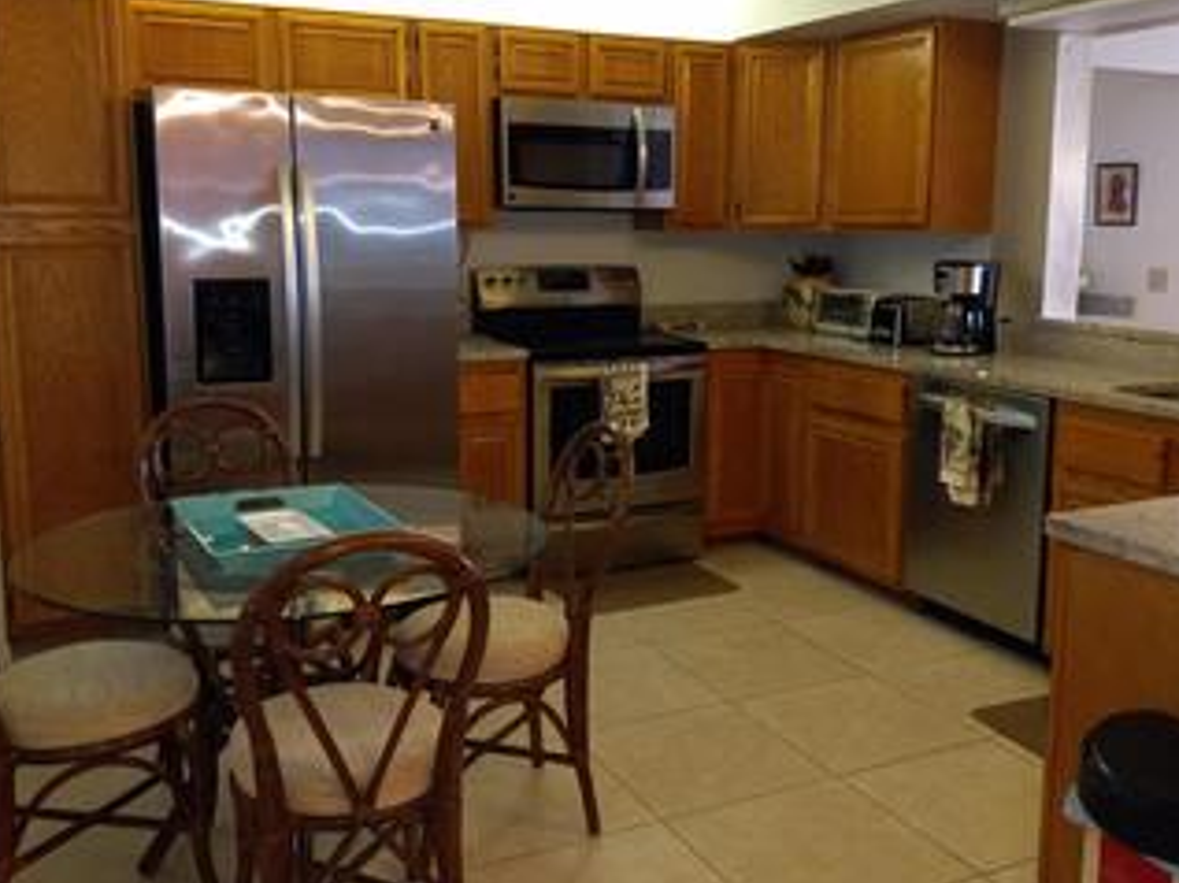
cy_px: 404
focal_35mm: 34
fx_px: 1157
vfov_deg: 41.7
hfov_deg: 53.9
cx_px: 634
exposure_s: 1/50
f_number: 1.8
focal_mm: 3.94
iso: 250
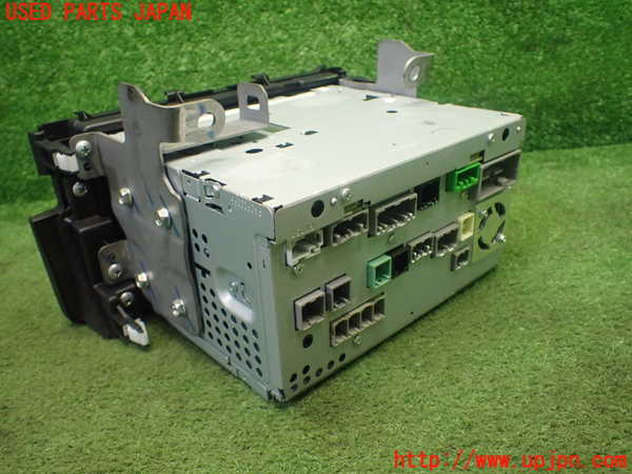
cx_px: 316
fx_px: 548
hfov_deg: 60.0
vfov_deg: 46.8
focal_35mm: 30
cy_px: 237
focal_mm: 5.4
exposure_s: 1/125
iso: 640
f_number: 2.3
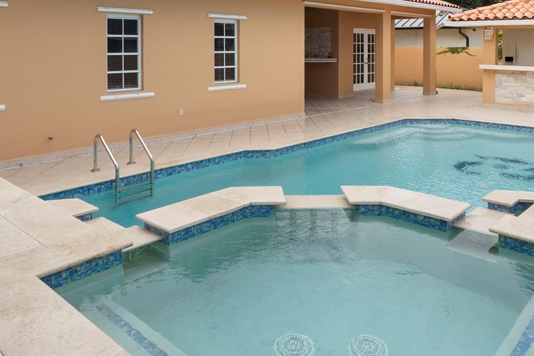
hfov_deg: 60.3
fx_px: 460
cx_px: 265
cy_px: 49
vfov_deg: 39.8
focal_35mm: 31
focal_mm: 16
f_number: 9
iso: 800
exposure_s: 1/500
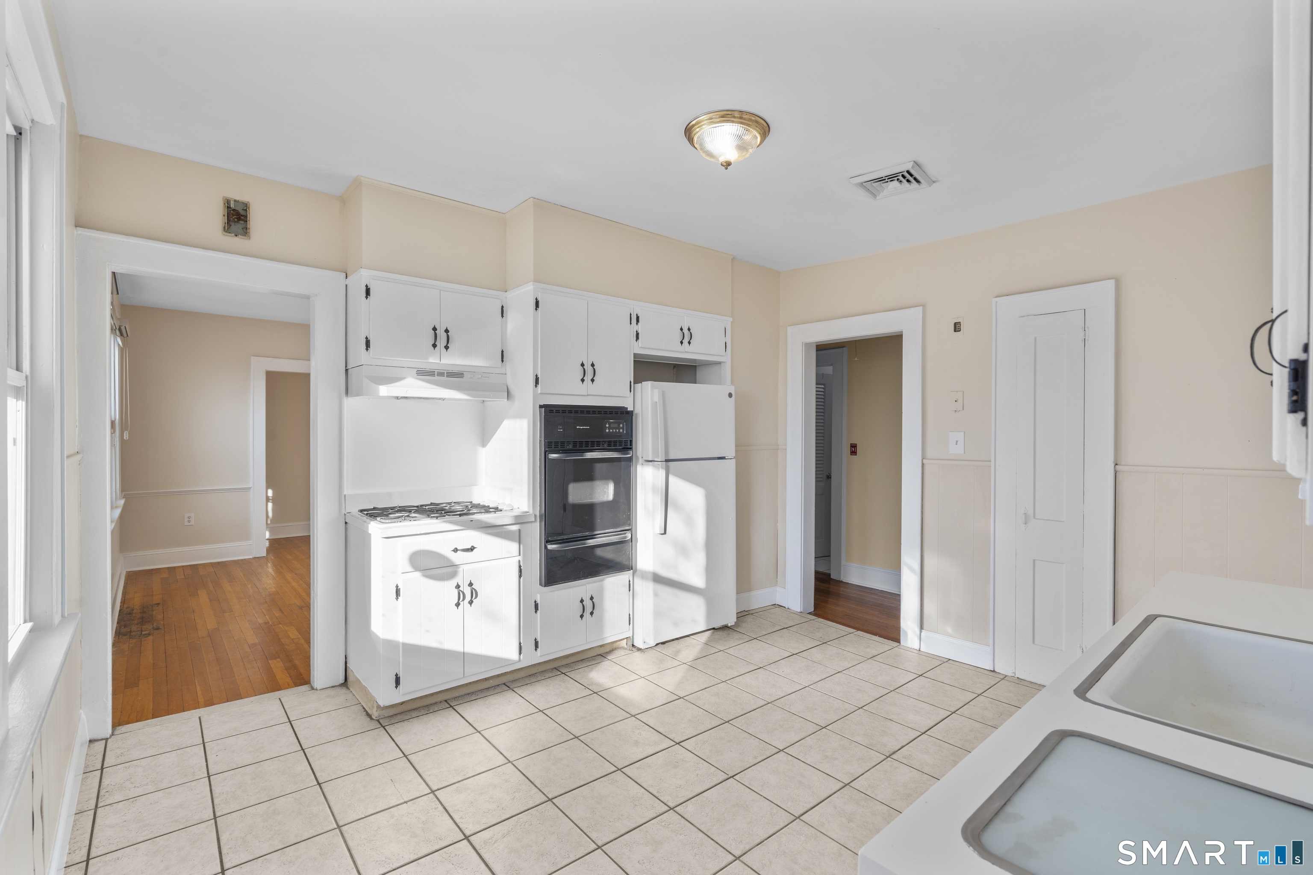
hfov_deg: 96.7
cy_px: 438
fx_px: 584
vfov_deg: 73.7
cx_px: 656
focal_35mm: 16
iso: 200
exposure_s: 1/13
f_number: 9
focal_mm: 16
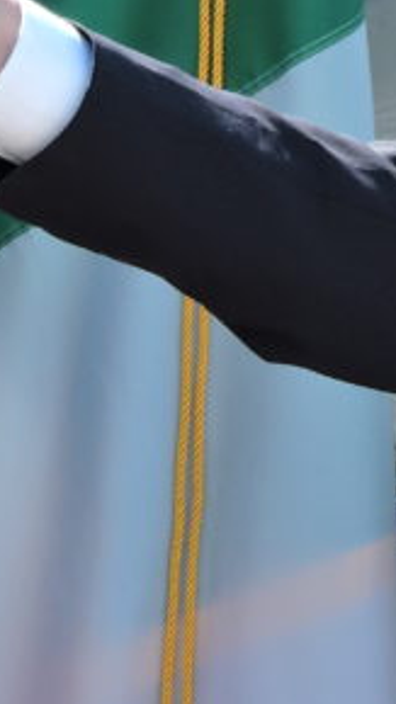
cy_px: 181
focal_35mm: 764
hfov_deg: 1.6
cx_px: 1088
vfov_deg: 2.8
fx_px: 14270
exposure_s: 1/200
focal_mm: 33
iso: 100
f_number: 4.6
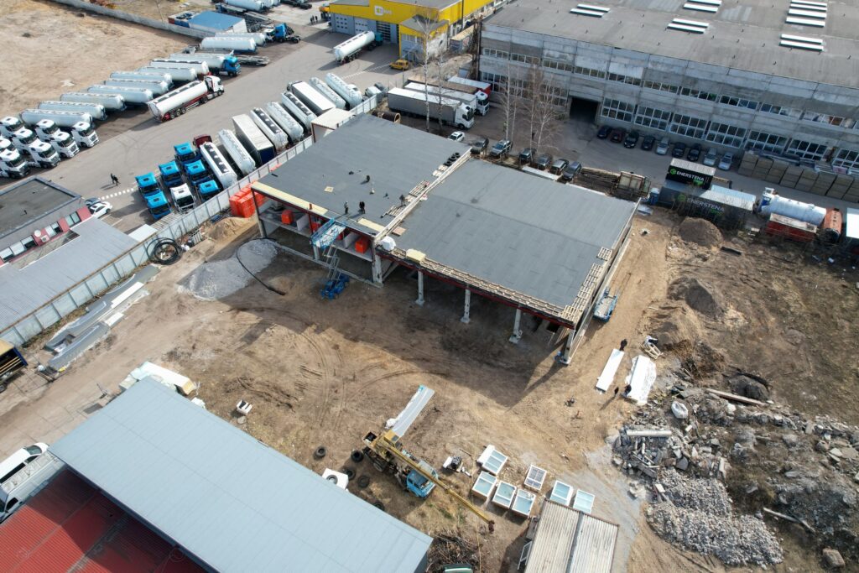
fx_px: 525
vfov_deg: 57.2
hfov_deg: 78.6
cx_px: 430
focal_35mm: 22
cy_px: 286
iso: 100
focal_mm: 8.38
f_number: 2.8
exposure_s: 1/1000
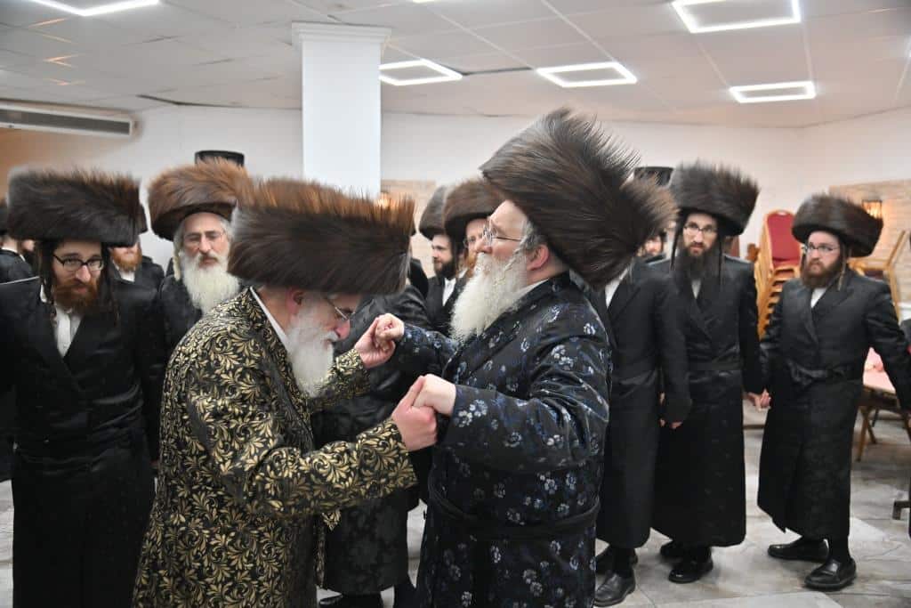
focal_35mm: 31
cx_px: 456
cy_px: 304
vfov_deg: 42.3
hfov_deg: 60.3
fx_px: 785
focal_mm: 31
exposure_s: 1/200
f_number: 4
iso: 1600
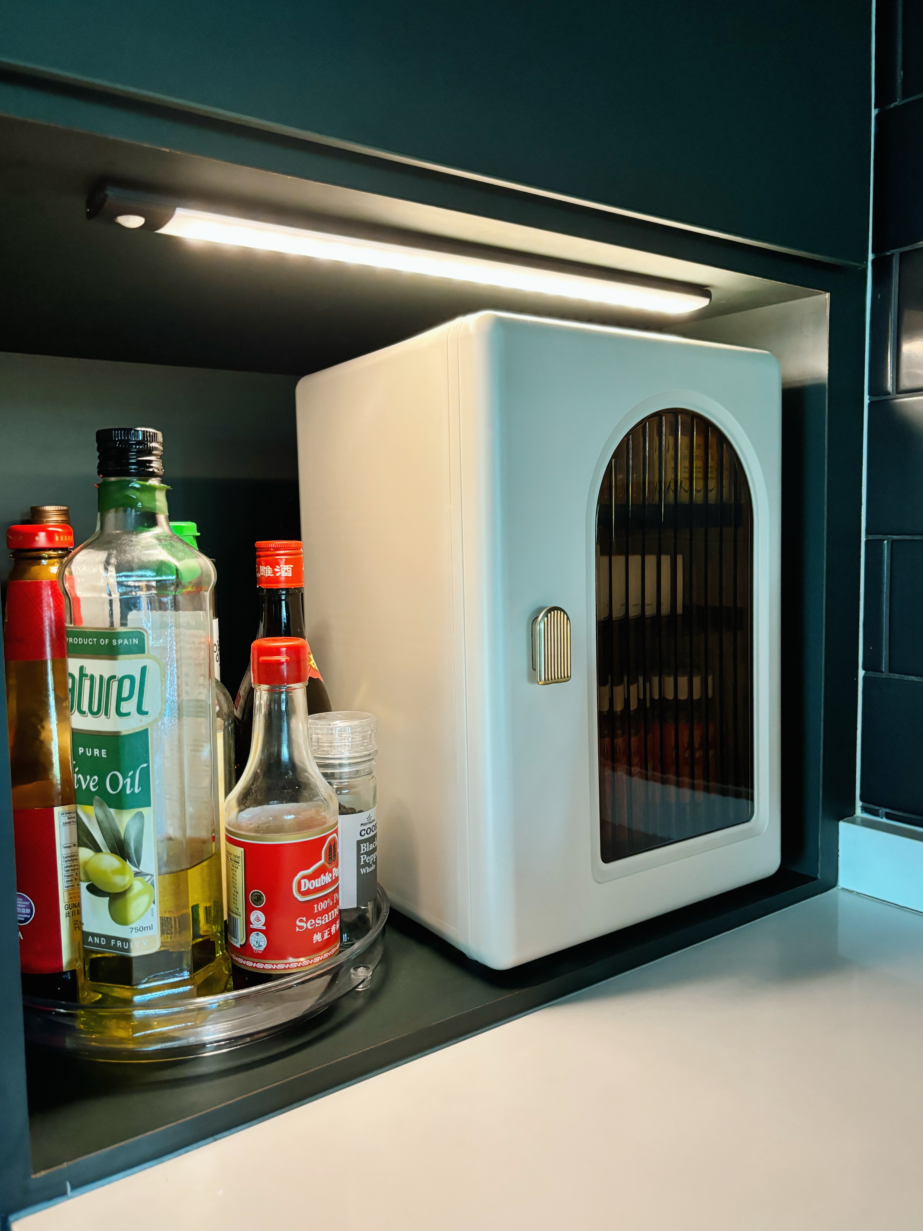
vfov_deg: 67.3
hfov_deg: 53.1
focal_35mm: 26
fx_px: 924
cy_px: 616
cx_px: 462
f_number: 1.6
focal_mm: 5.96
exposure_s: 1/60
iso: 500
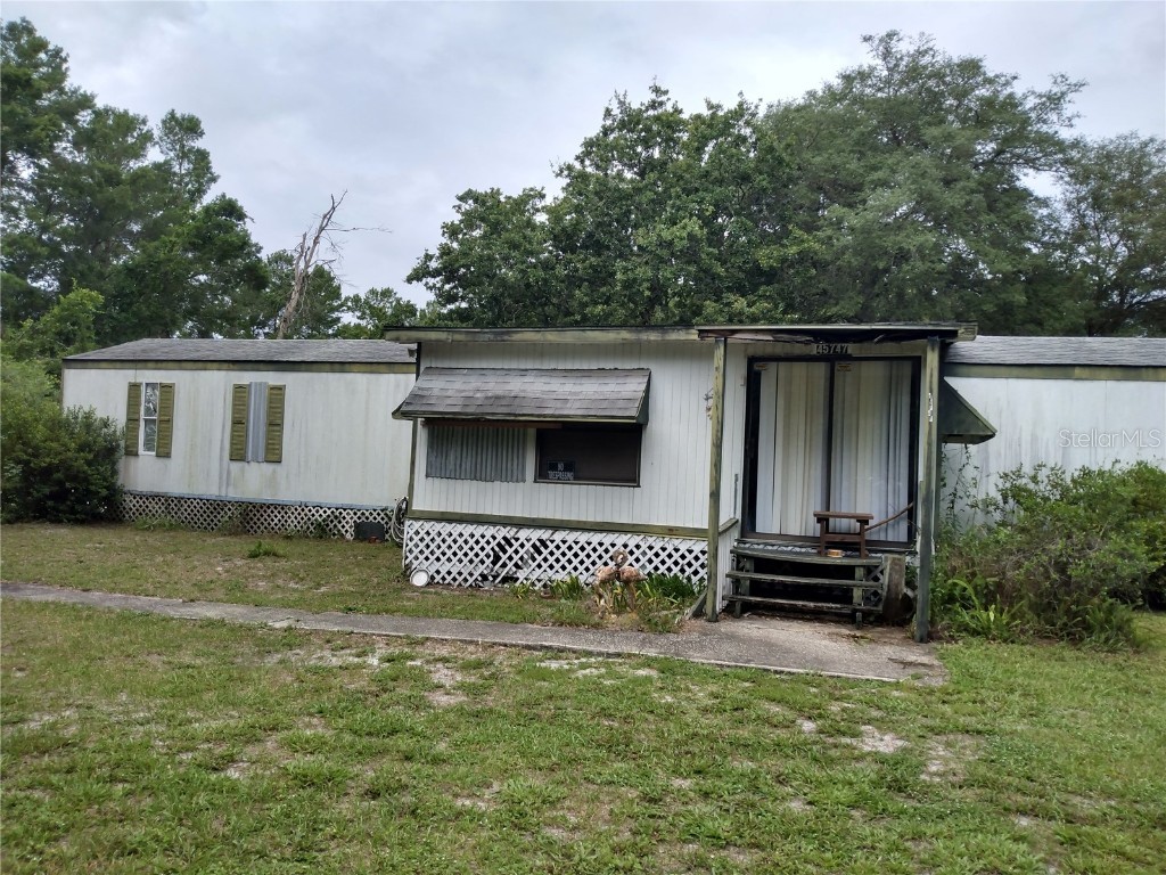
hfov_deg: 81.7
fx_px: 674
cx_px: 583
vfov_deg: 66.0
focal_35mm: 20
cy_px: 438
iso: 100
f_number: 2
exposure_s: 1/2744
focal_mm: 3.54
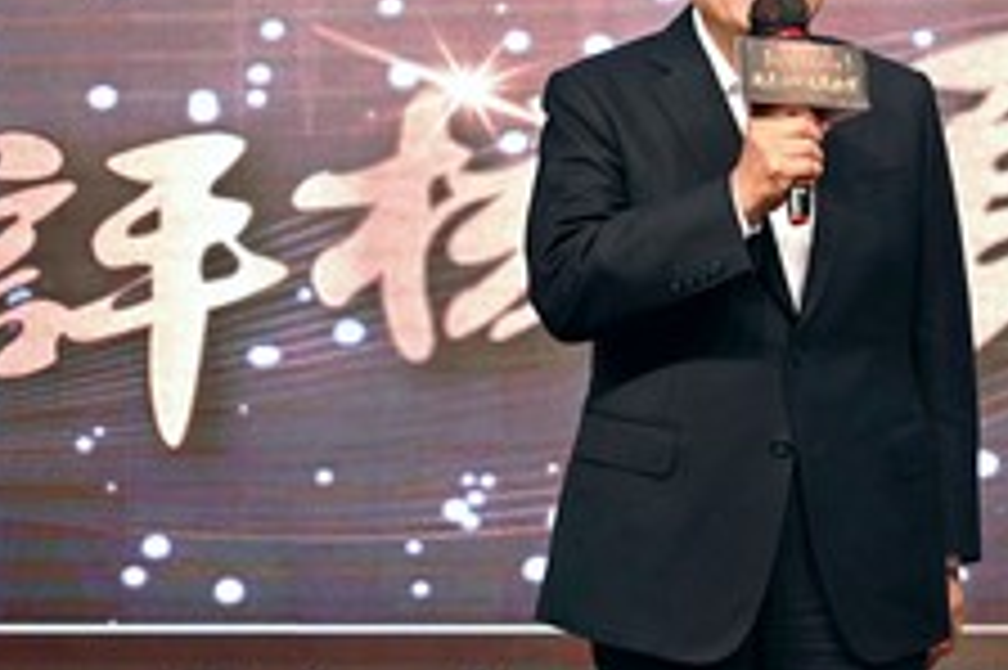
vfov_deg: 11.5
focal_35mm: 118
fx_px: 3301
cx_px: 801
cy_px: 106
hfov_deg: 17.2
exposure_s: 1/125
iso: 1600
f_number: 4
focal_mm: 66
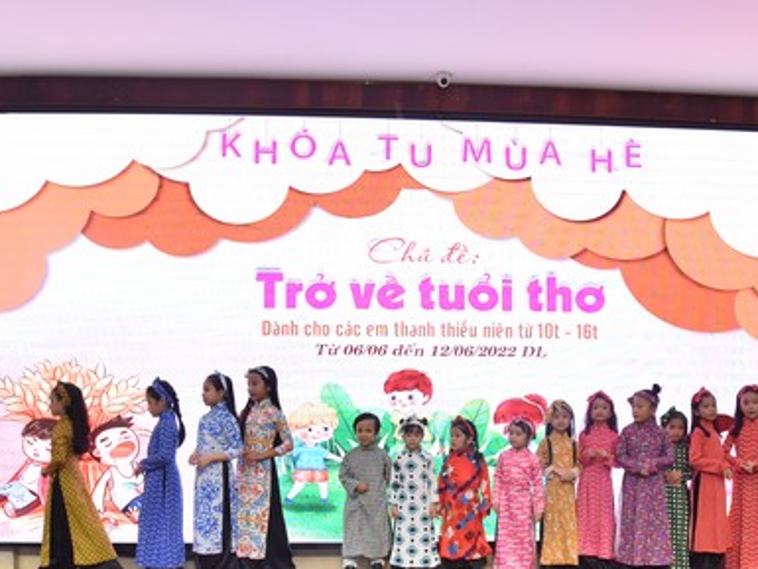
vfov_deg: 36.1
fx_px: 854
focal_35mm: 39
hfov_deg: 47.7
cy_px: 417
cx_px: 437
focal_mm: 24
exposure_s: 1/125
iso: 3200
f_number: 5.6
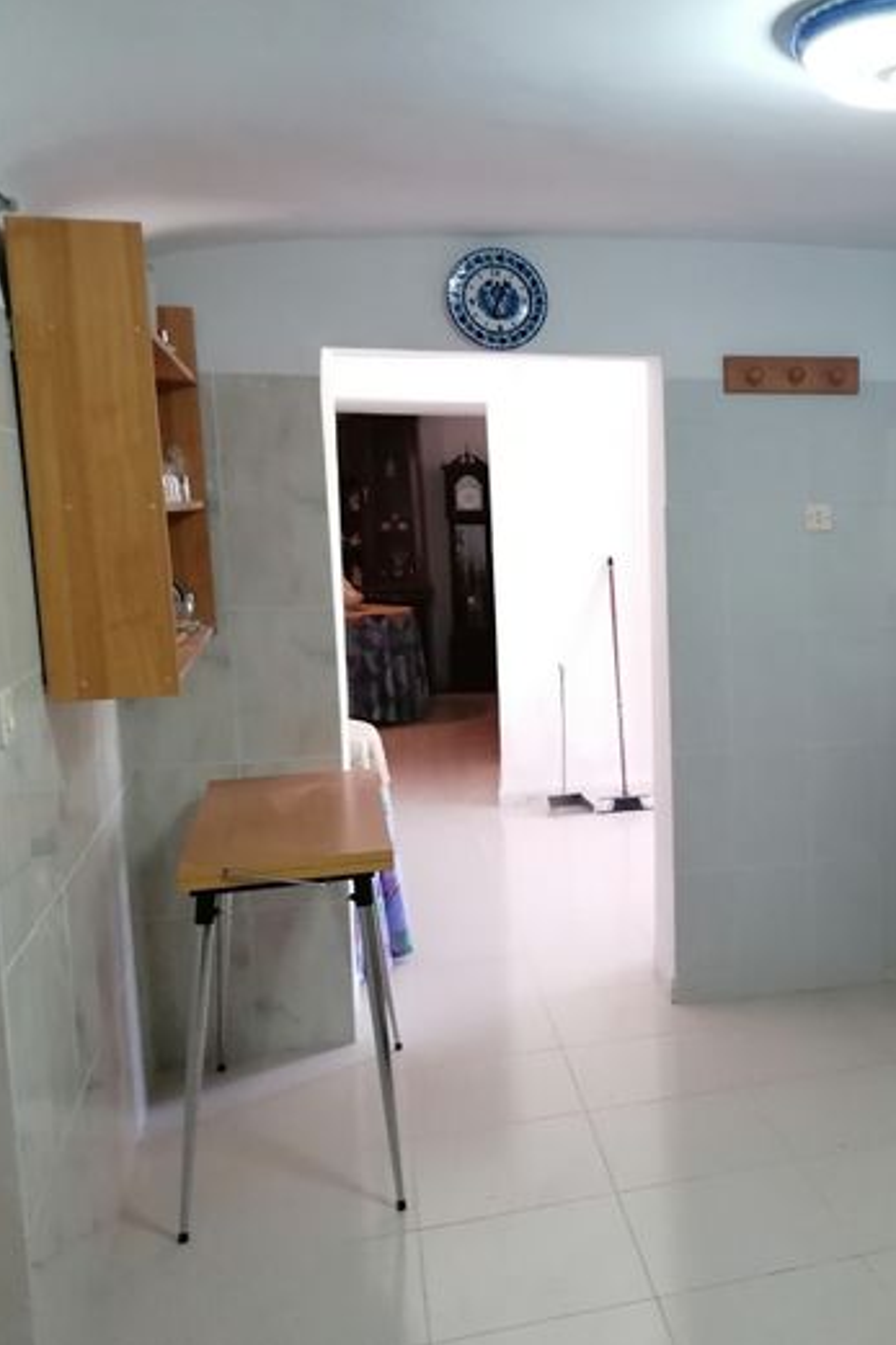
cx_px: 817
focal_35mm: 38
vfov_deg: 50.7
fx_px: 1419
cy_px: 676
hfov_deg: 33.1
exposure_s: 1/33.3
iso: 320
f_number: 1.8
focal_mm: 4.75
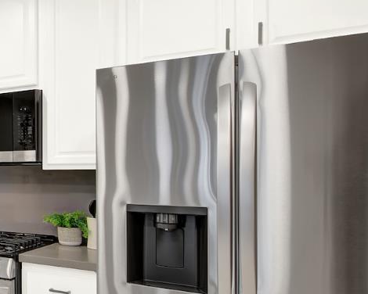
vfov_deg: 35.6
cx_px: -196
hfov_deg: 27.8
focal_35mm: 42
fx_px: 457
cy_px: 173
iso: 100
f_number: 14
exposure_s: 1/1.25
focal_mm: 14
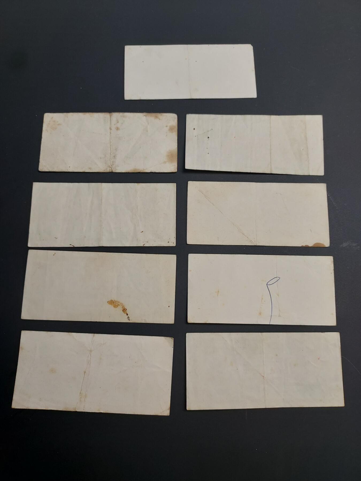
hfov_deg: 56.8
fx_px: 334
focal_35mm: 24
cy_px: 240
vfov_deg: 71.6
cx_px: 180
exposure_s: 1/50
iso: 50
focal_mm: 4.6
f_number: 1.8
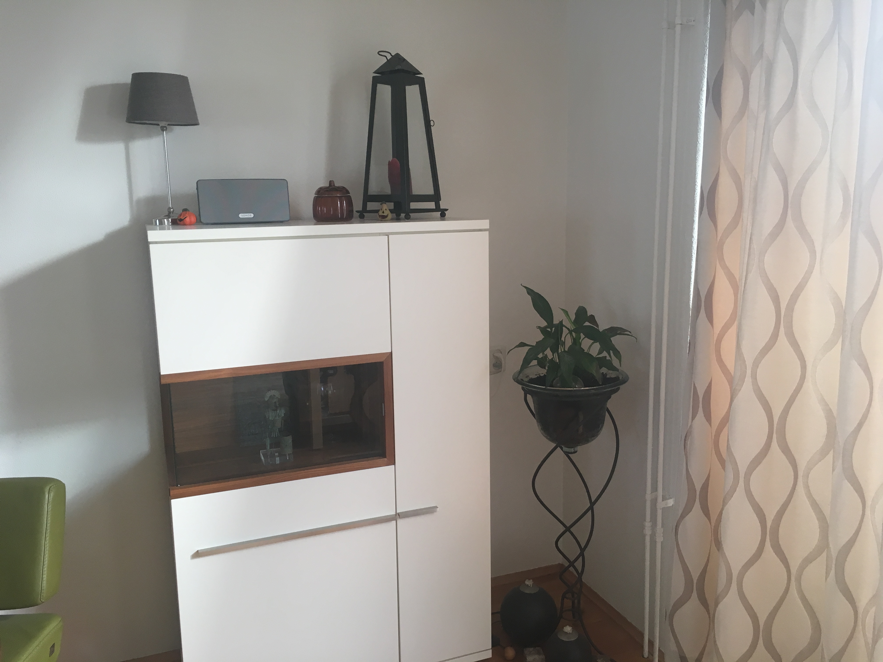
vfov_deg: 48.2
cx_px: 442
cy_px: 331
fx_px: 740
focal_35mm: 29
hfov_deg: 61.7
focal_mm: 4.15
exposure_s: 1/33
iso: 40
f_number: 2.2
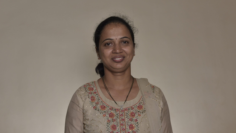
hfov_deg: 39.2
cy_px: 77
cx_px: 119
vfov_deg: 22.6
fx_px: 332
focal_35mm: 53
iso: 320
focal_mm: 50
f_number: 6.3
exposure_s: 1/200
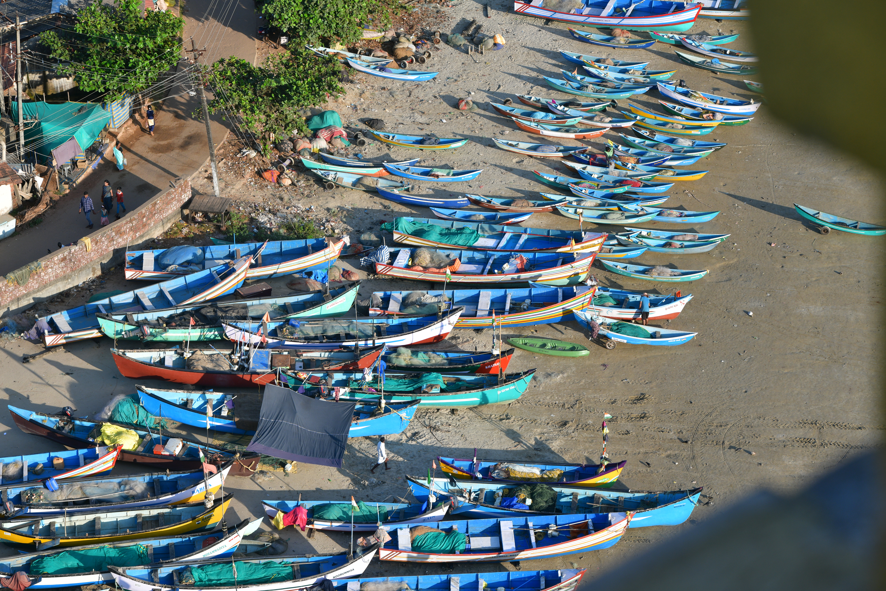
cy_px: 296
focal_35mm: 122
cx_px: 443
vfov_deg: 11.2
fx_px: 3002
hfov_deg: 16.8
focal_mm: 122
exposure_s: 1/320
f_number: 10
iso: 250
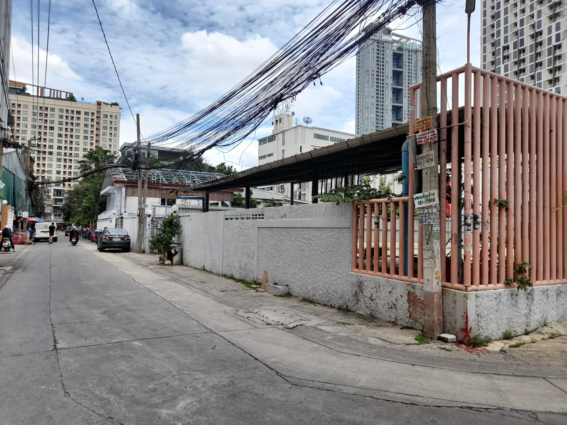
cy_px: 212
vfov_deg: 54.9
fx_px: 409
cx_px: 284
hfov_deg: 69.4
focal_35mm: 25
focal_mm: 4.6
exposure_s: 1/607
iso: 20
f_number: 2
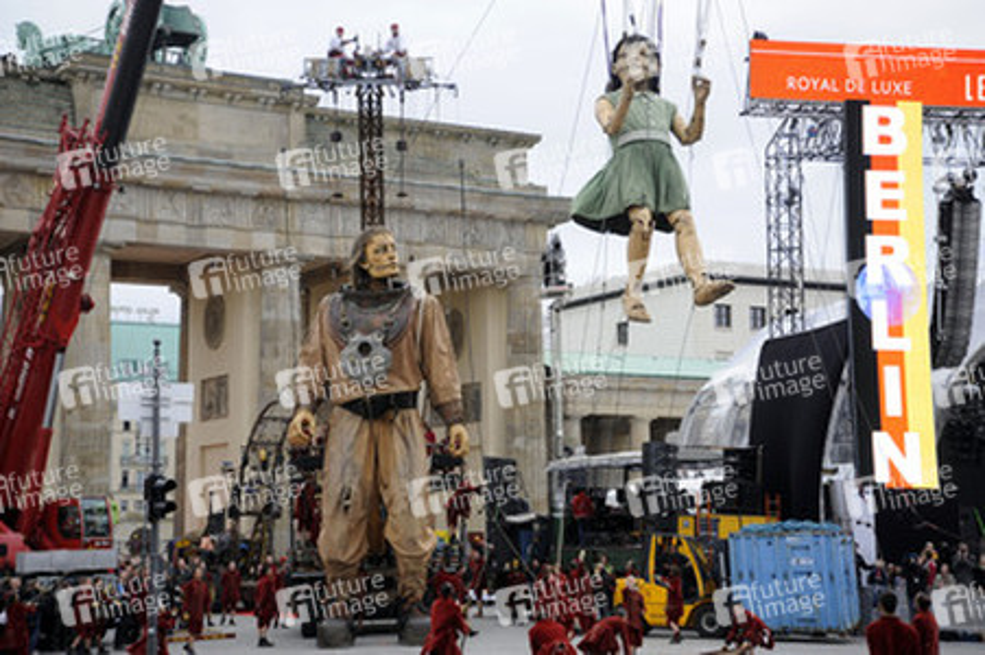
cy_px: 328
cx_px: 492
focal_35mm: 65
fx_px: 1777
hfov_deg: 31.0
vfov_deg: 20.9
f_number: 6.3
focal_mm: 65
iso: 800
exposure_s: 1/200
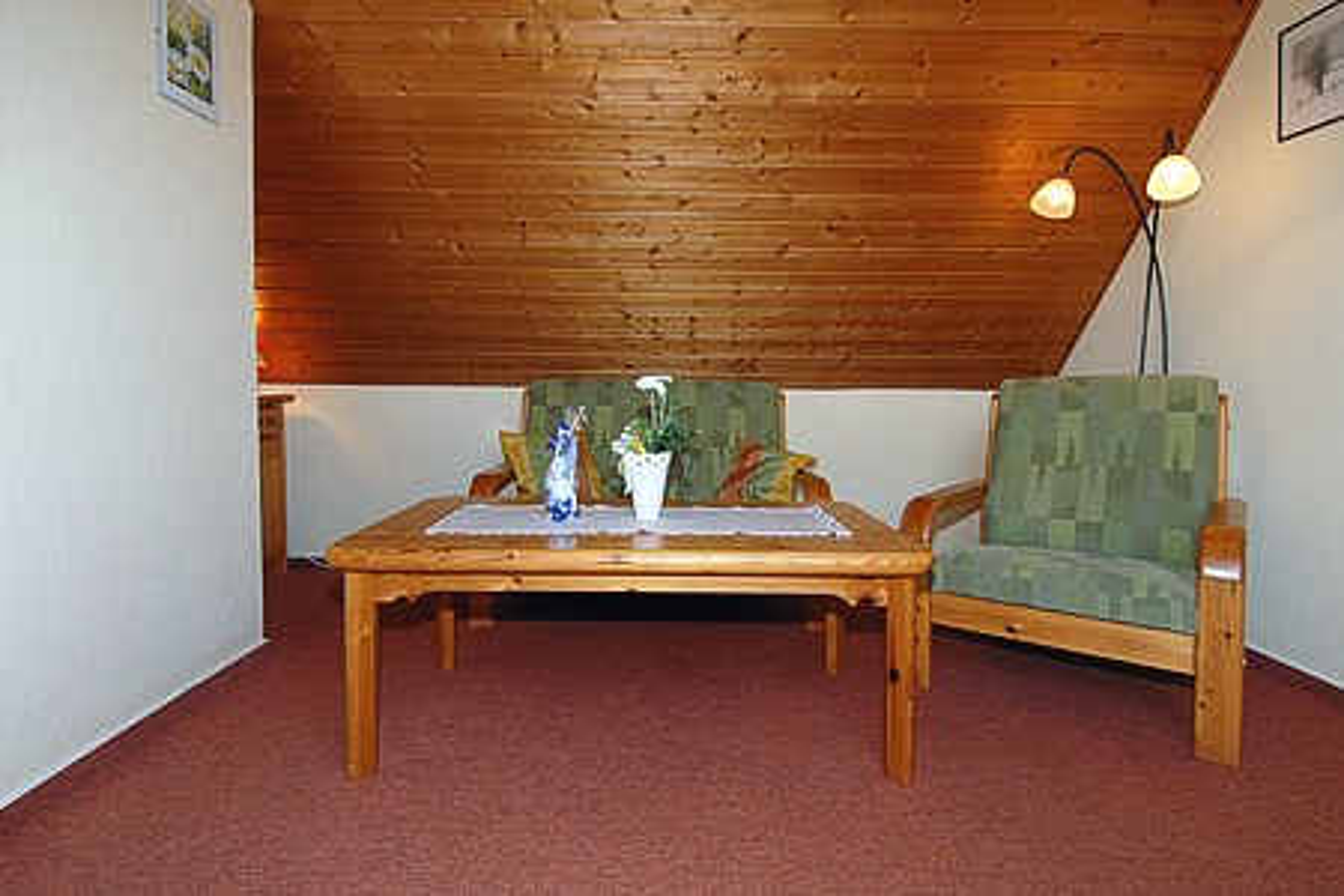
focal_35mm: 18
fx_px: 672
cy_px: 448
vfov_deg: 67.4
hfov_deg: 90.0
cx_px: 672
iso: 400
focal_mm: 12
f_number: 8
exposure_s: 1/80
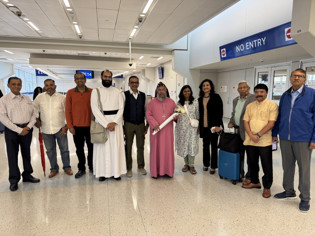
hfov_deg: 71.6
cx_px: 158
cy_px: 118
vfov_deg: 56.8
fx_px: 218
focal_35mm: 24
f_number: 1.78
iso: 160
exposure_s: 1/120
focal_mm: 6.76
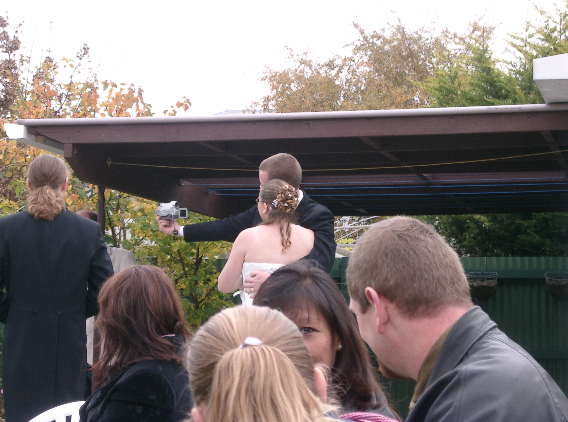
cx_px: 284
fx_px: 1832
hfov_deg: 17.6
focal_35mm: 112
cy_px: 211
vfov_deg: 13.1
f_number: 4.8
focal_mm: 22.8
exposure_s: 1/80
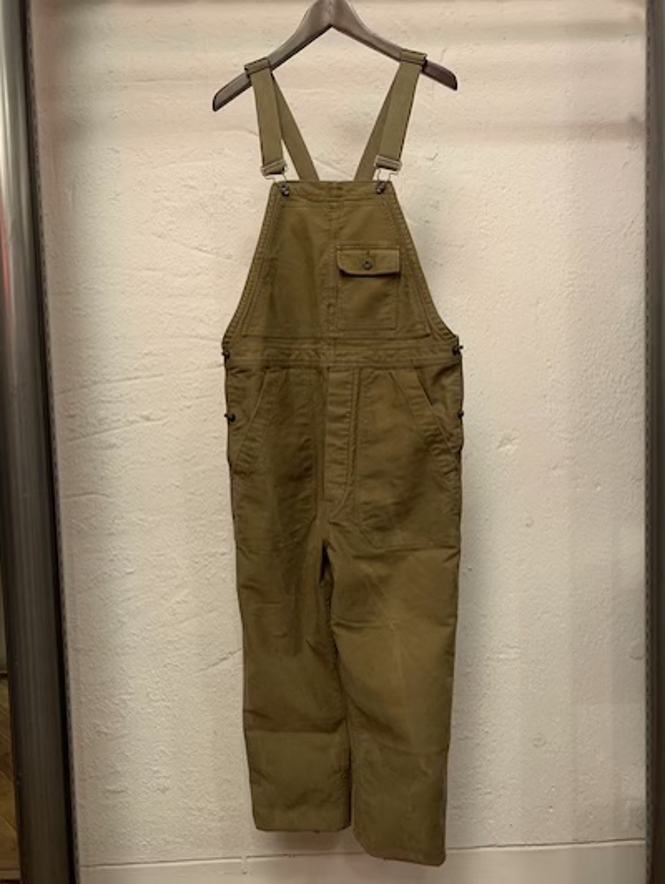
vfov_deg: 67.3
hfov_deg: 53.1
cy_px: 442
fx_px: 665
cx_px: 332
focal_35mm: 26
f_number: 1.8
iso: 320
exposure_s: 1/60
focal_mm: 4.25
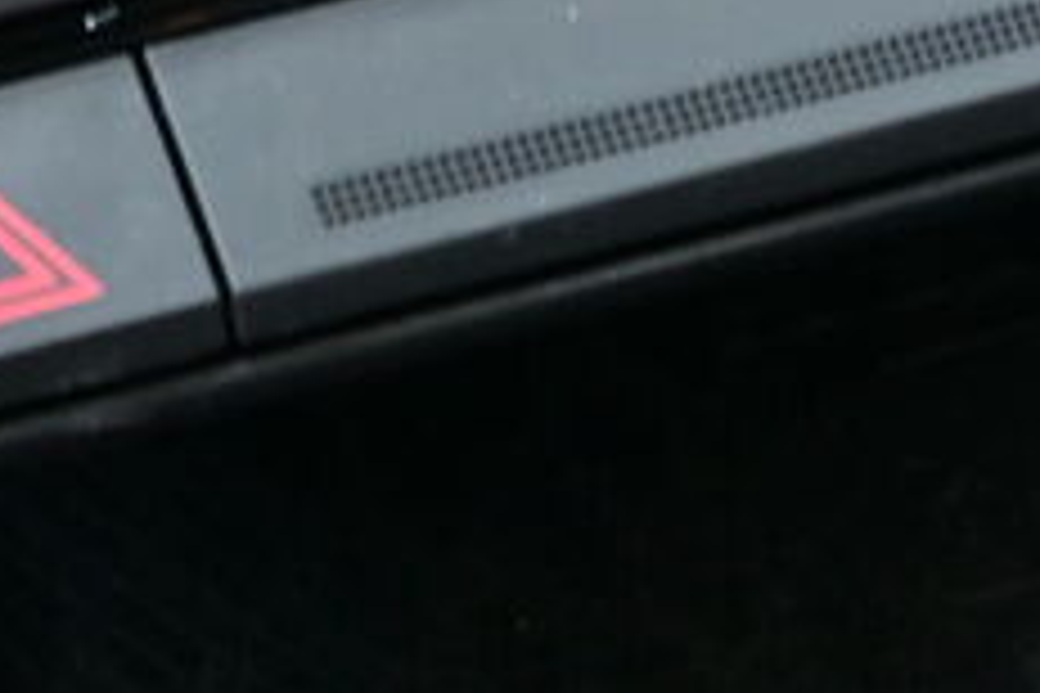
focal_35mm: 312
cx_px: 1481
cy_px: -14
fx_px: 9013
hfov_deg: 6.5
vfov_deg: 4.4
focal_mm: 50
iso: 500
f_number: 6.3
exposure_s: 1/25
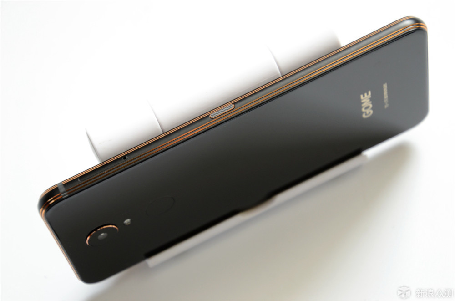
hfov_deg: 17.5
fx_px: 1475
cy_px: 150
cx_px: 228
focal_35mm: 117
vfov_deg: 11.6
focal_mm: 78
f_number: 5.3
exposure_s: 1/3
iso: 400
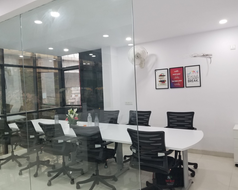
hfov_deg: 62.2
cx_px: 117
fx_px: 197
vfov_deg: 51.5
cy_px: 98
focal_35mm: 28
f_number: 1.7
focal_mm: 4.25
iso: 160
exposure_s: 1/50
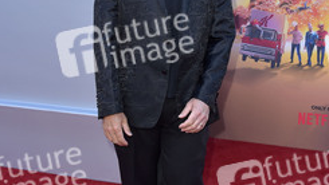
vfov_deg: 18.5
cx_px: 164
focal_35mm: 65
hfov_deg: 32.3
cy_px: 113
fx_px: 567
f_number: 6.3
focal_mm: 38
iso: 320
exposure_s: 1/250
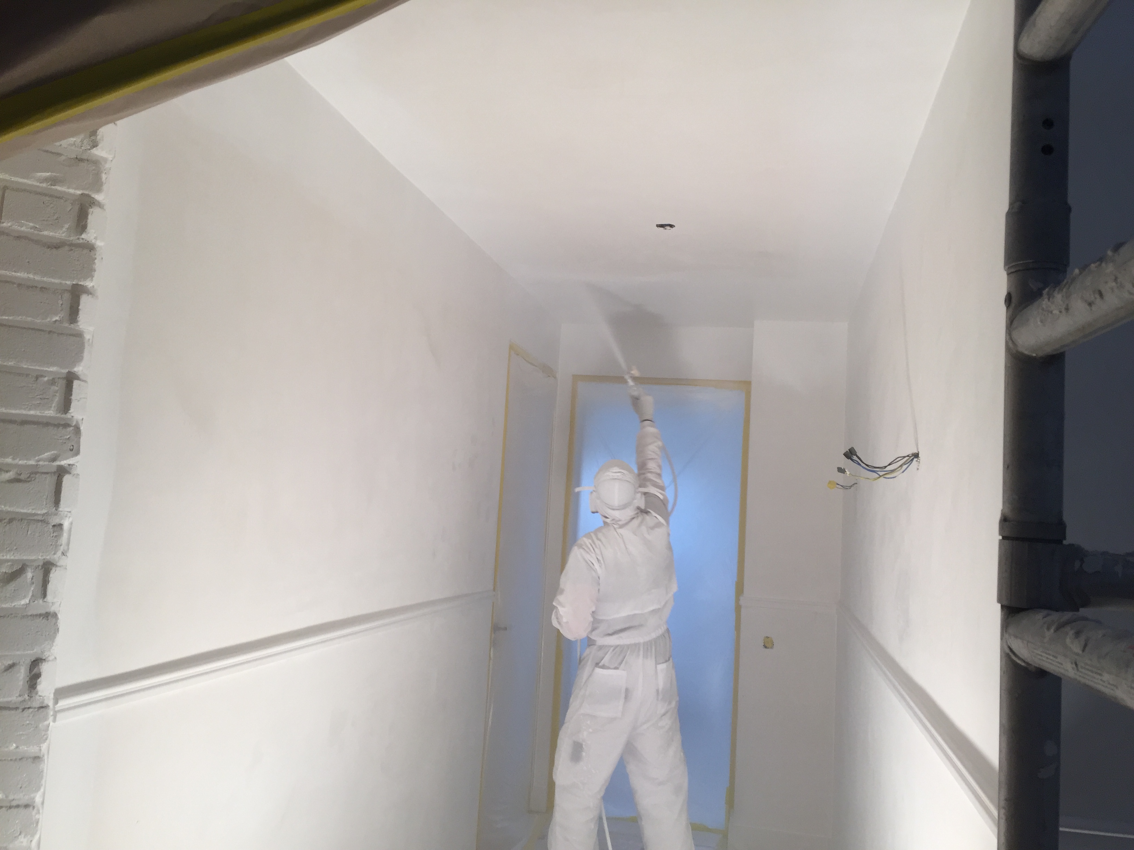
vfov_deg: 48.2
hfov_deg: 61.7
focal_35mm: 29
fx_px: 950
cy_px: 425
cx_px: 567
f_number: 2.2
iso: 50
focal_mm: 4.15
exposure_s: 1/100
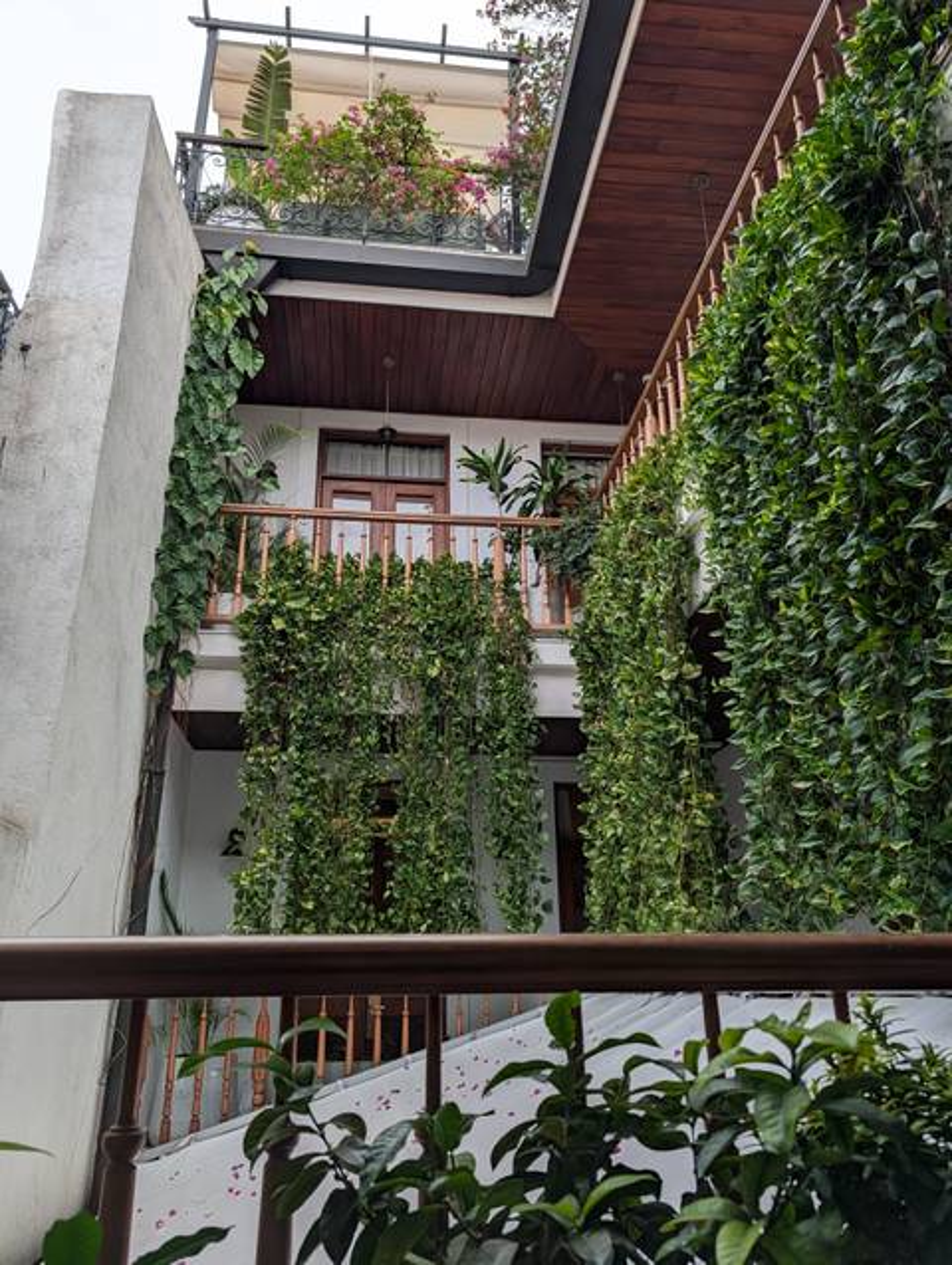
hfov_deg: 56.9
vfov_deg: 71.5
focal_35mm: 24
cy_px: 632
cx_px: 476
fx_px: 878
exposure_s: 1/199
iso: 21
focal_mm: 6.9
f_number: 1.68
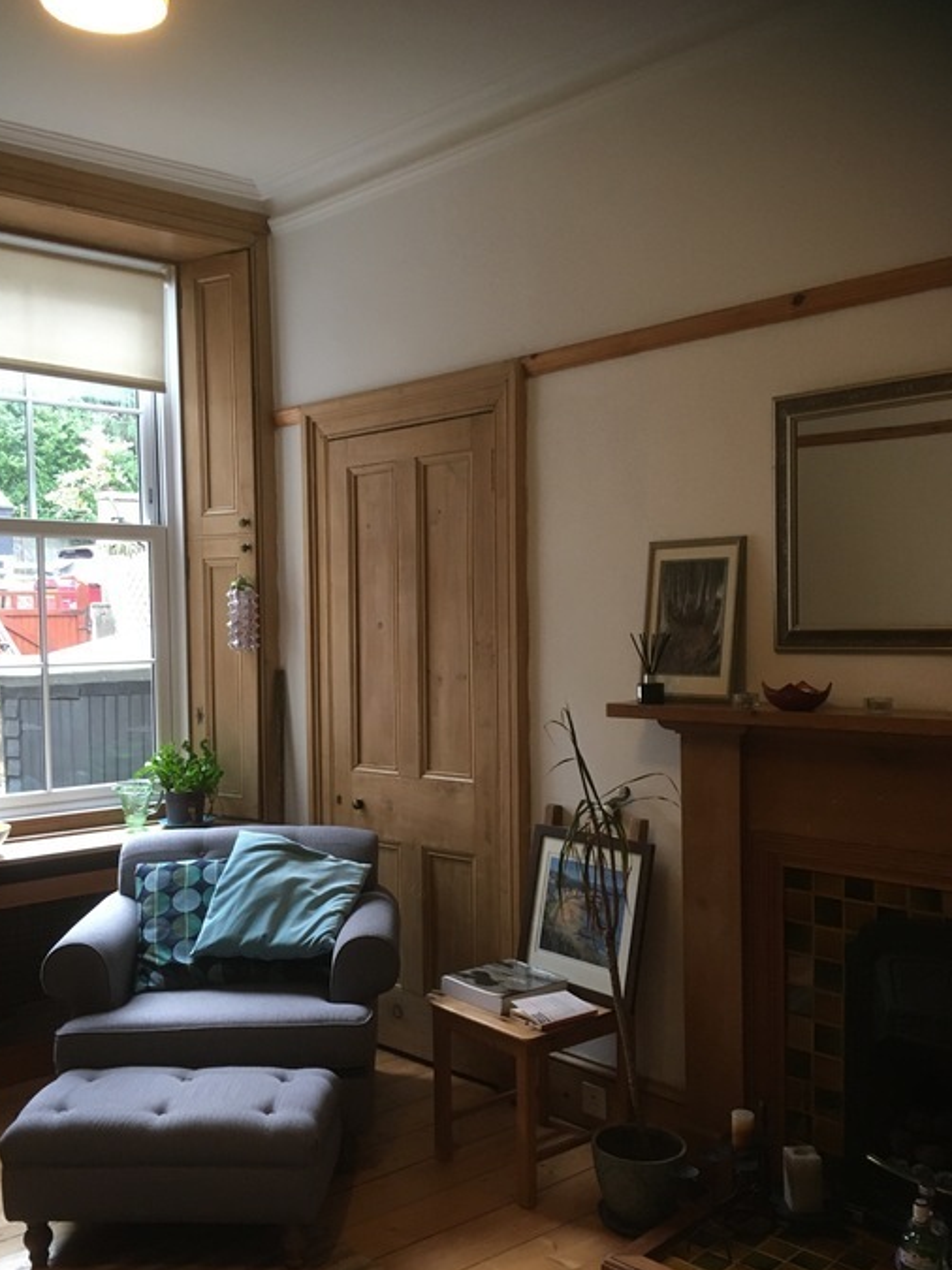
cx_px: 423
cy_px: 685
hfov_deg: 42.9
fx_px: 1210
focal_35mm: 33
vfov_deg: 55.3
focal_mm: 4.15
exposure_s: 1/33
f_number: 2.2
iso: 200
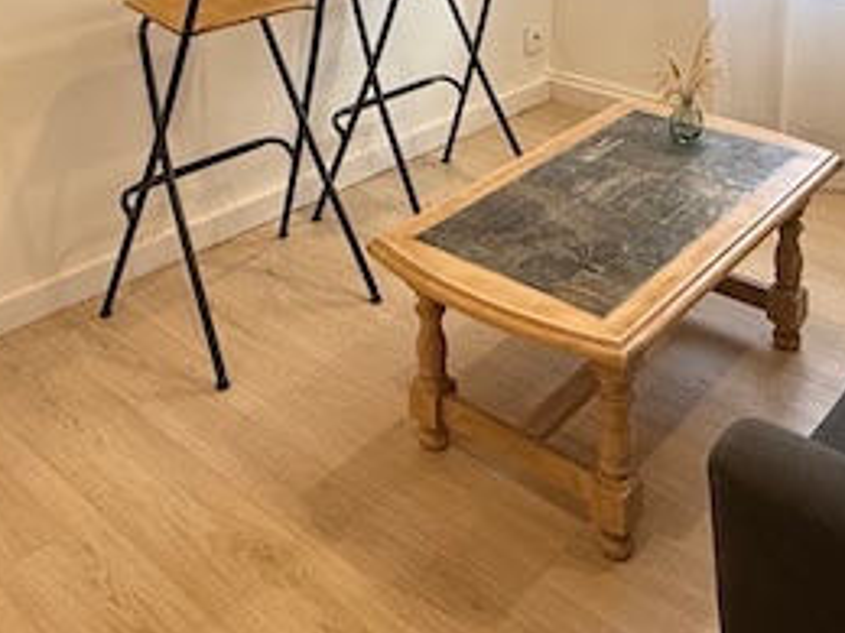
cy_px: -156
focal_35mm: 43
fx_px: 1050
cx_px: 419
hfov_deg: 43.9
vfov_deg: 28.5
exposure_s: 1/50
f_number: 2.2
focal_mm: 2.22
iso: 250
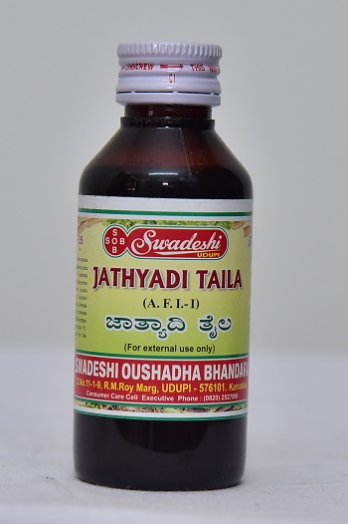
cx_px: 174
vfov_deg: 17.1
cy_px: 262
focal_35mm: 120
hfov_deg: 11.4
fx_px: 1742
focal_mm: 120
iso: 1600
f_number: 5.6
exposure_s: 1/160
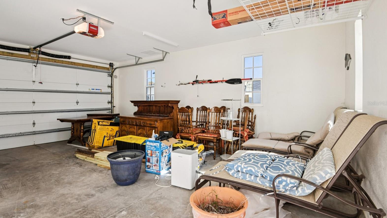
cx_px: 193
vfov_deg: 63.9
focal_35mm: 17
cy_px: 103
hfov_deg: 95.9
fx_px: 174
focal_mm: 16
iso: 400
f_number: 8
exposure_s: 1/50
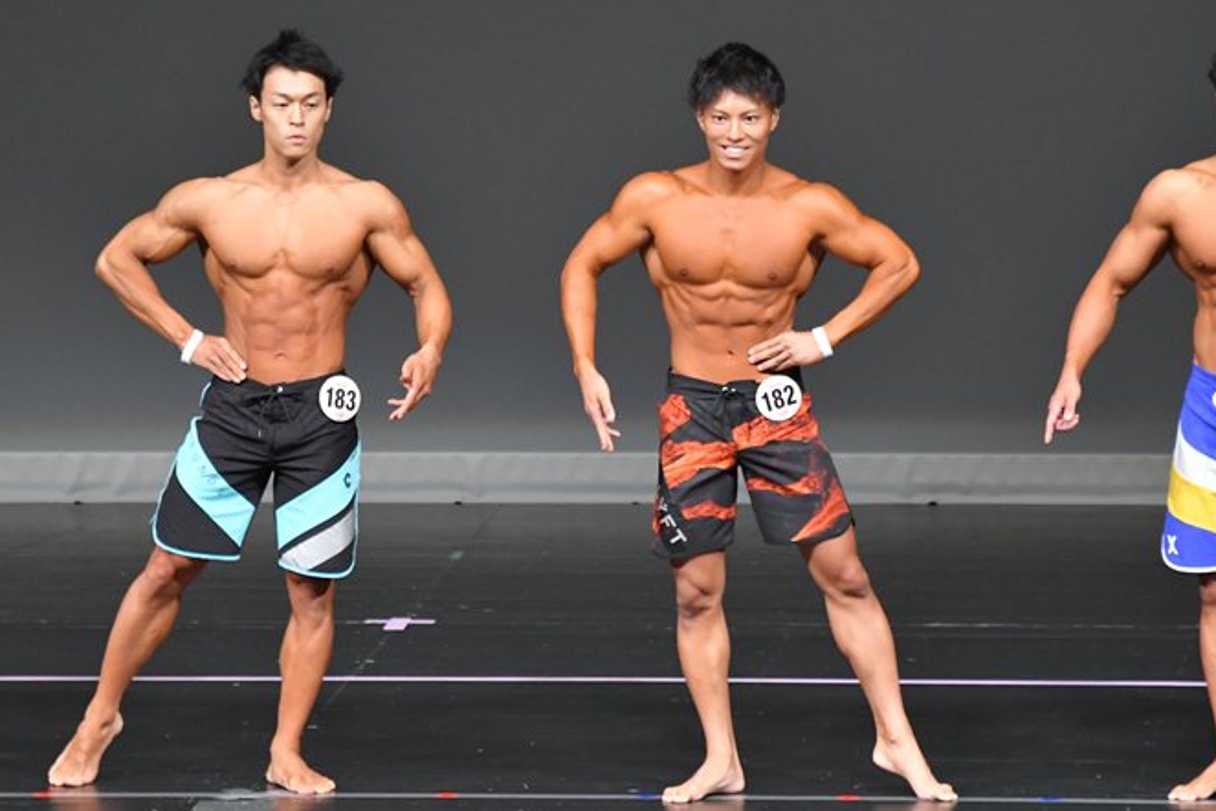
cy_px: 398
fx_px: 12429
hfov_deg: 5.6
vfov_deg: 3.7
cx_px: 557
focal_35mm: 368
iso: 5000
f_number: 5.6
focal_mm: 210
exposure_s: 1/400
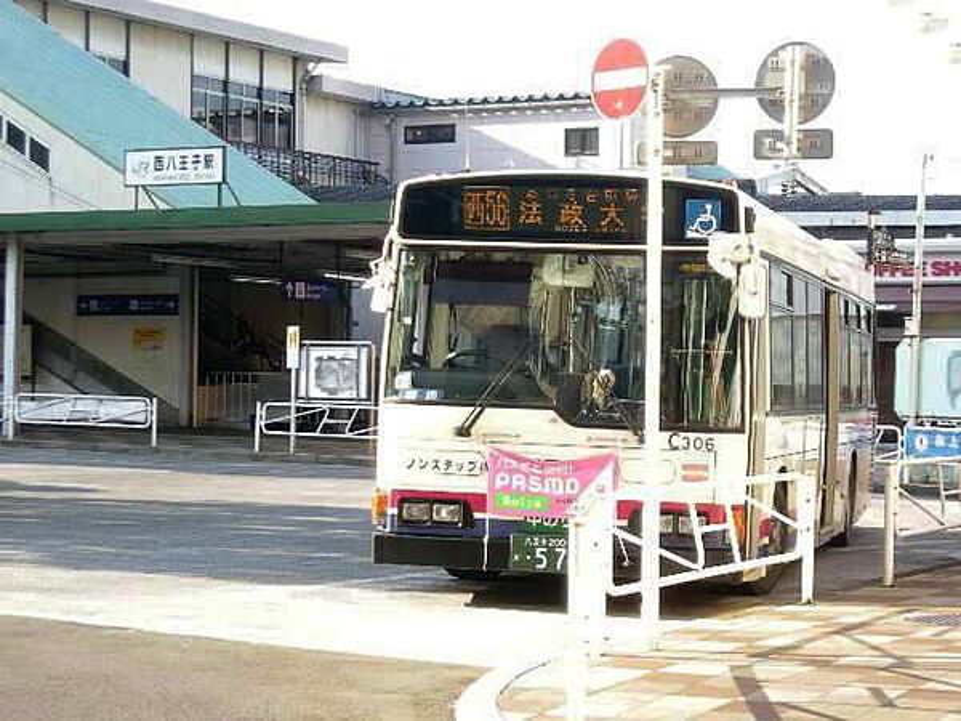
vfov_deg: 15.7
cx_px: 480
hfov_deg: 20.9
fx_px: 2610
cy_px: 360
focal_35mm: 94
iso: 51
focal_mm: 15.3
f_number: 4.4
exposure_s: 1/59.8
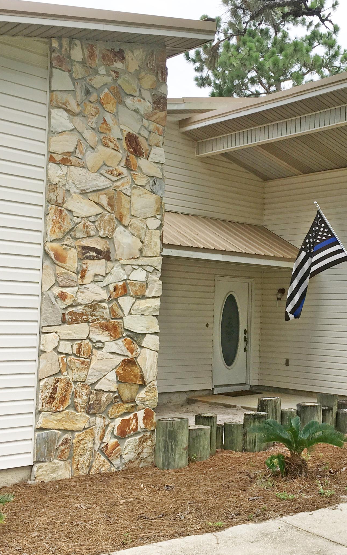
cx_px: 292
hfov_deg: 27.8
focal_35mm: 45
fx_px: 681
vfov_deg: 44.4
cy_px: 286
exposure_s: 1/1326
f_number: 2.2
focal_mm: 4.15
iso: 25
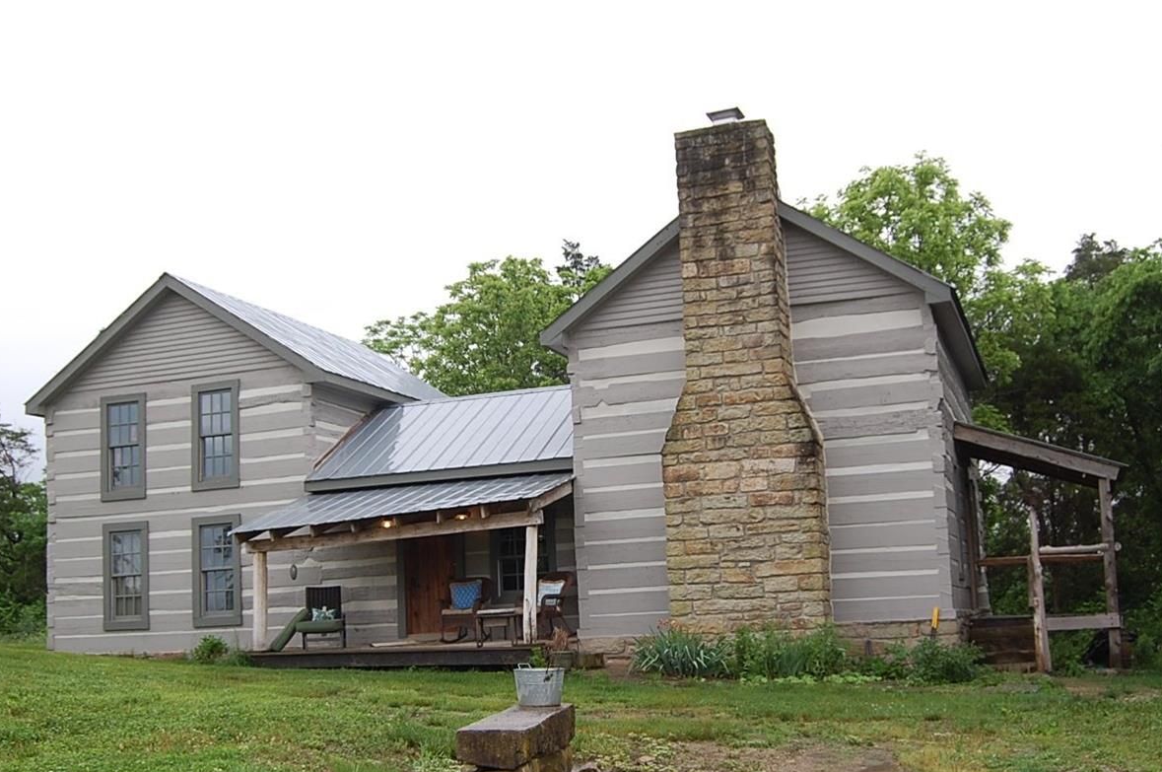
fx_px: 1354
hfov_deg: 46.4
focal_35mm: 42
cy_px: 484
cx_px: 559
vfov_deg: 31.7
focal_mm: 22
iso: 200
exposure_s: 1/160
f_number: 6.3
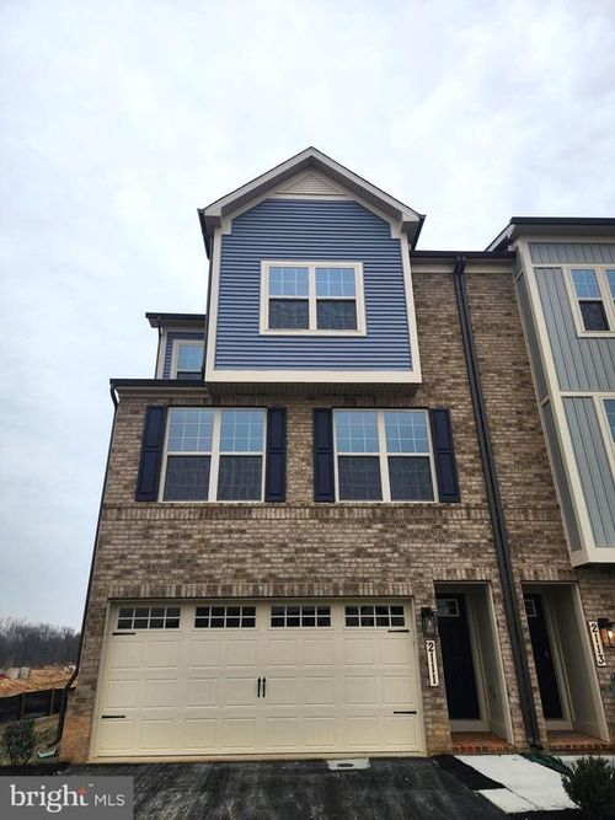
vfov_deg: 73.9
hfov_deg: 58.9
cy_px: 410
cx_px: 308
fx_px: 545
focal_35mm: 23
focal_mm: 6.4
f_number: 1.8
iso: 12
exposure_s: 1/647
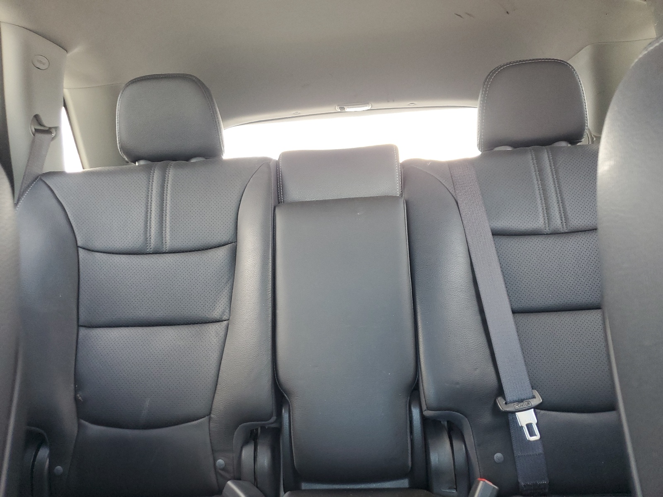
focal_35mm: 26
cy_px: 248
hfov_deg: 67.3
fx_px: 498
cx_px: 332
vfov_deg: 53.1
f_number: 1.5
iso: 133
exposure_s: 1/60.2
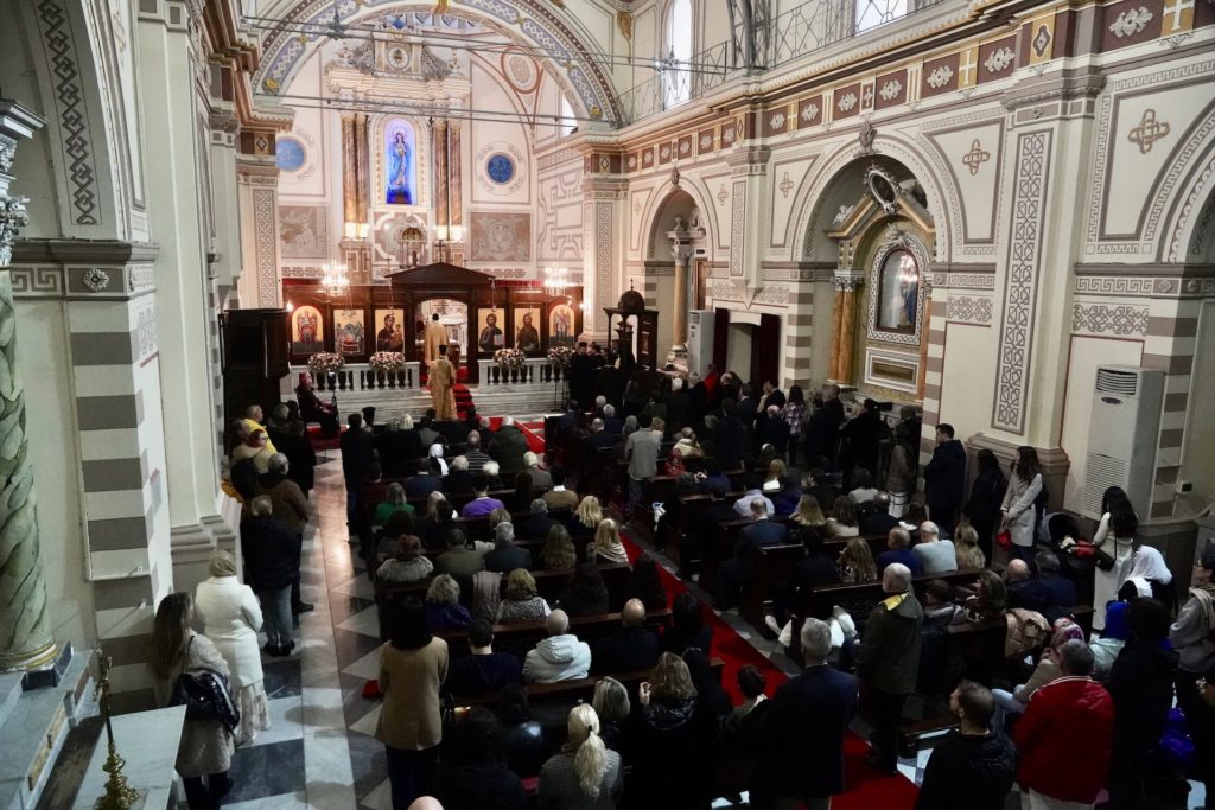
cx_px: 608
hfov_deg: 73.7
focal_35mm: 24
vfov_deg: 53.1
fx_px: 810
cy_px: 405
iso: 16000
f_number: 5.6
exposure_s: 1/200
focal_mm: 24
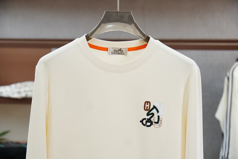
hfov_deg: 24.6
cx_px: 119
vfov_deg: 16.6
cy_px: 80
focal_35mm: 82
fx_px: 545
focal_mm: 55
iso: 640
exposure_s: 1/125
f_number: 4
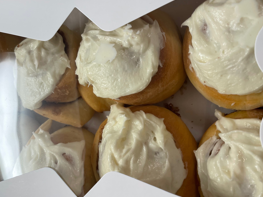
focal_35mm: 31
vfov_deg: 45.4
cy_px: 96
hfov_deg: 58.3
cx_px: 121
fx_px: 236
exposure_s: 1/120
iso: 50
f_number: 1.6
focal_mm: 4.2
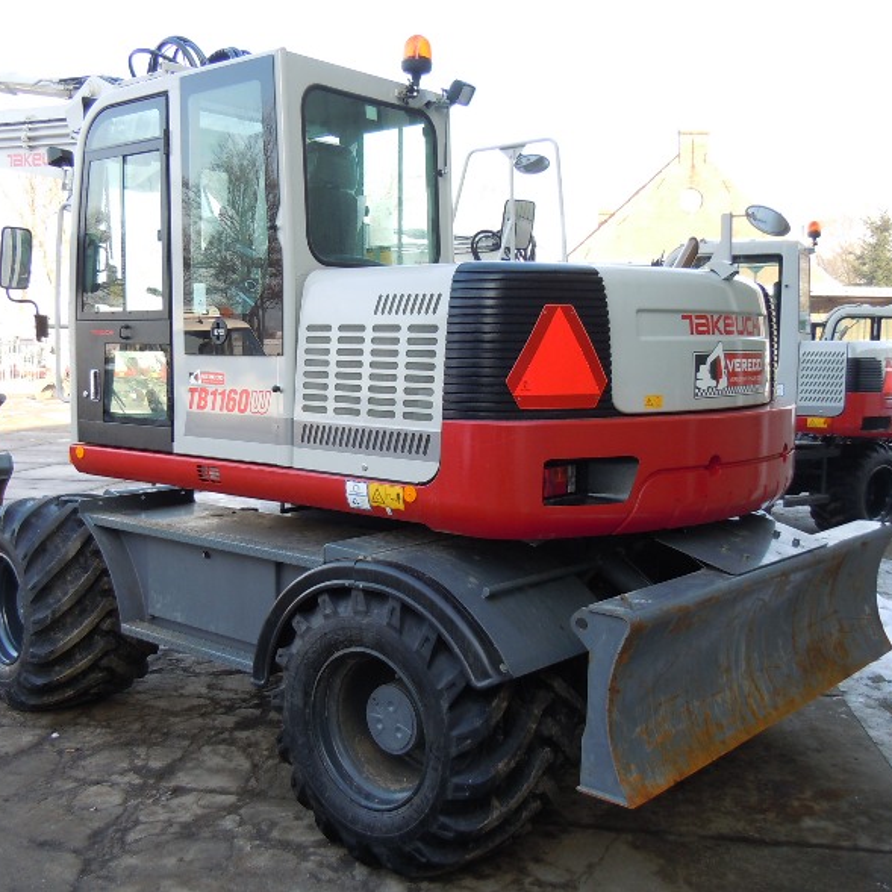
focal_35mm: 36
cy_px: 439
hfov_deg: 45.9
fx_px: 1050
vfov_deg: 46.0
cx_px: 380
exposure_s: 1/100
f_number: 3.5
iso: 100
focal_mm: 5.4
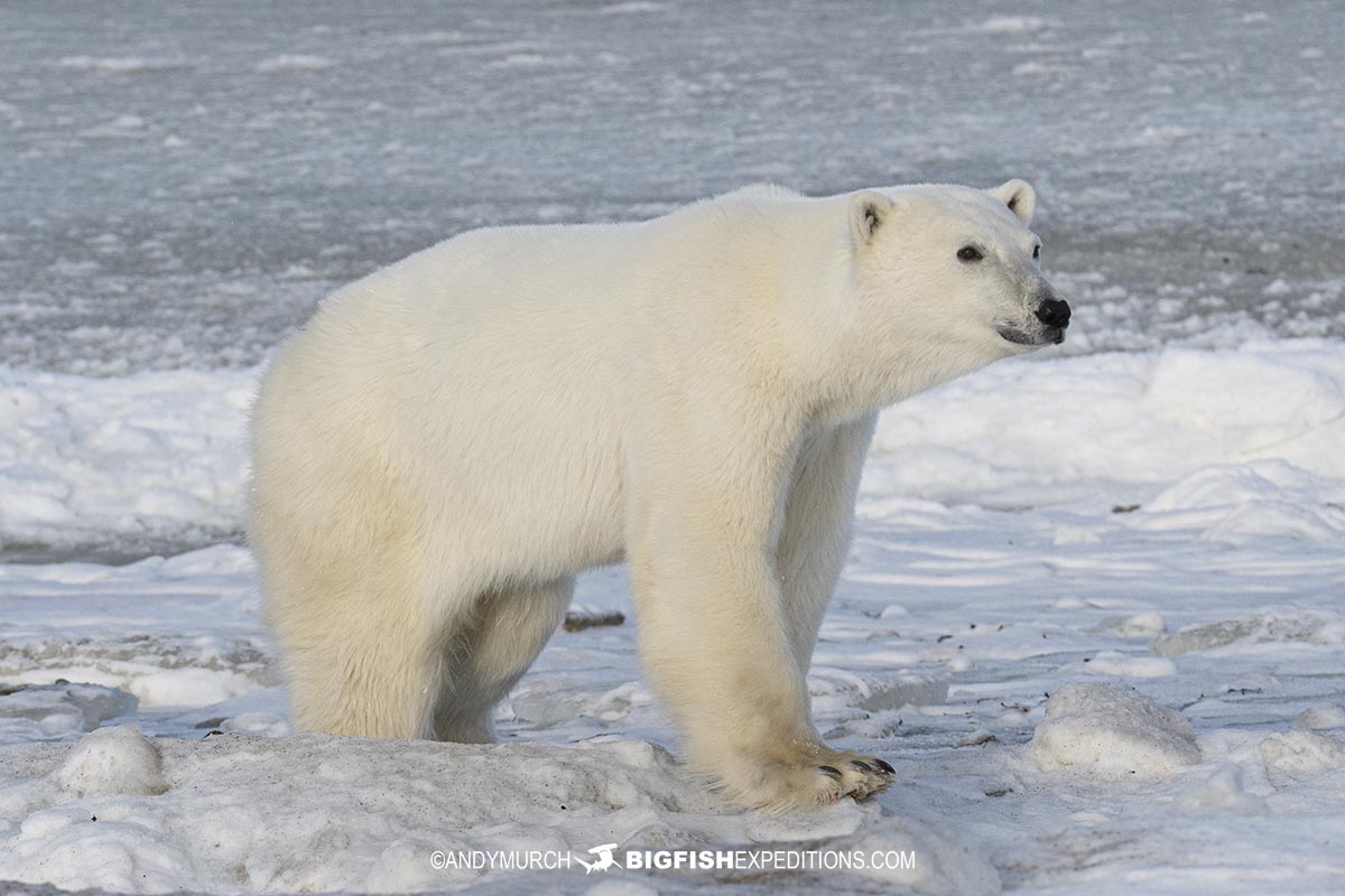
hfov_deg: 6.9
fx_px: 11207
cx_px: 672
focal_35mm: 300
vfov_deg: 4.6
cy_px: 448
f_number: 10
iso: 800
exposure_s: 1/1250
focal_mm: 200
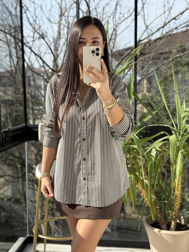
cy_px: 126
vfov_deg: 39.7
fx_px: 349
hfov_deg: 30.3
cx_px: 94
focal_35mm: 48
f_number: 1.78
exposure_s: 1/1285
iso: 100
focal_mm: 6.76
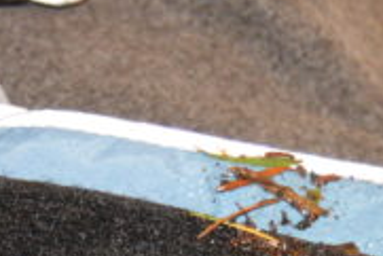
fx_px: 1970
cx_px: -146
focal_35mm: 185
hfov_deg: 10.8
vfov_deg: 7.3
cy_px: 385
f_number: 4
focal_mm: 26
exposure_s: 1/60
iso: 2000
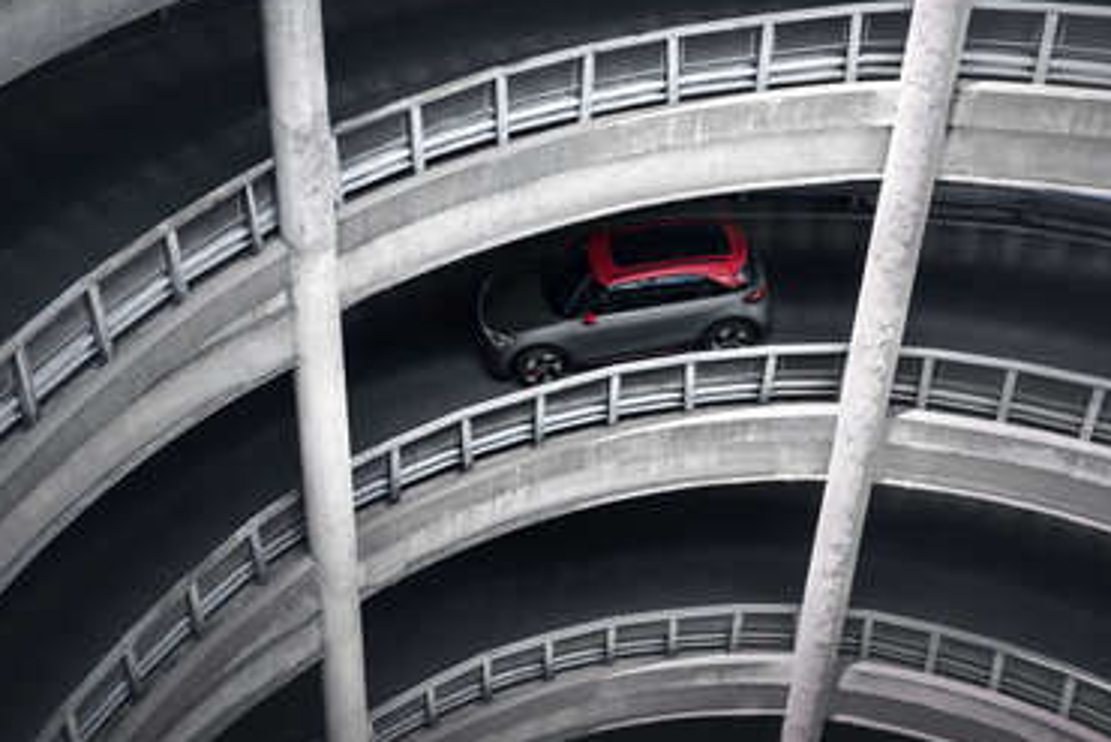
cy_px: 362
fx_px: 1640
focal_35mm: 53
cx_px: 540
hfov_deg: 37.4
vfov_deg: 25.5
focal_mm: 49.1
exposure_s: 1/5
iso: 80
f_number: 8
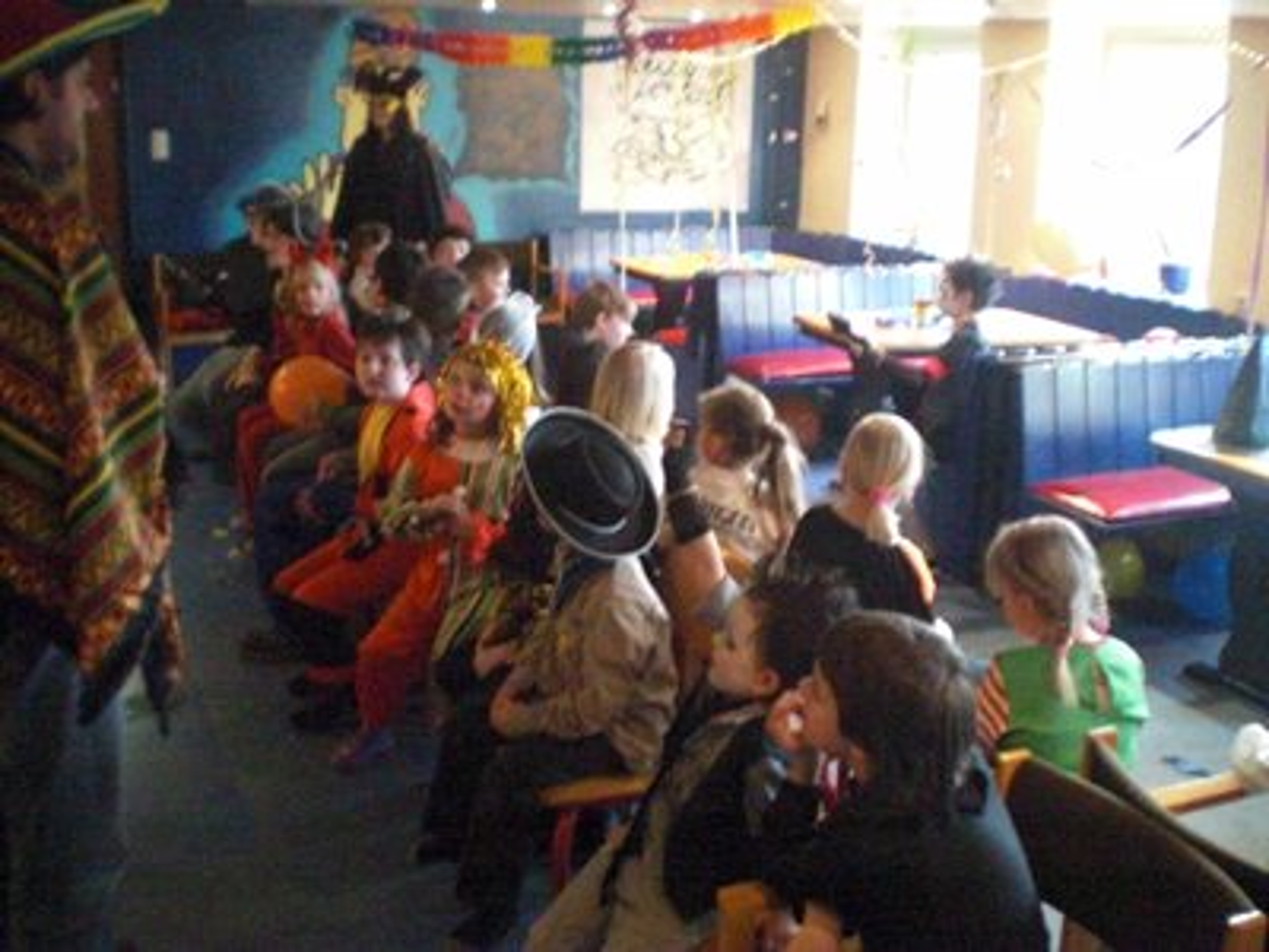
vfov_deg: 37.7
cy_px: 476
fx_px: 1393
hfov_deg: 49.0
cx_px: 634
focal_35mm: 38
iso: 1600
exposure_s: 1/25
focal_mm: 6.3
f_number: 3.1
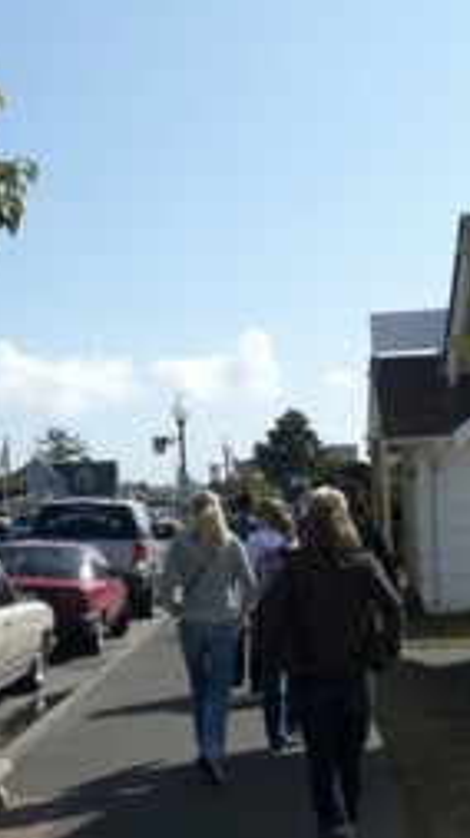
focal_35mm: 59
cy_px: 411
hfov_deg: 19.4
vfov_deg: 35.5
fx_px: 1309
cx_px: -66
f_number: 4.4
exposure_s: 1/640
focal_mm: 6.3
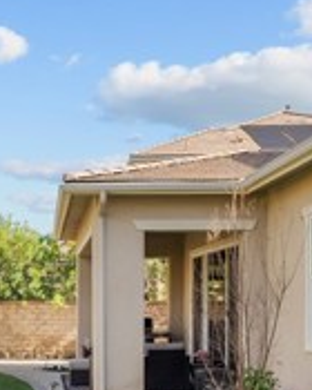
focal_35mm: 55
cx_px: 29
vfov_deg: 33.5
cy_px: 291
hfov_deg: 26.6
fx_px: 635
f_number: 9
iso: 2000
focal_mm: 16
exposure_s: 1/640
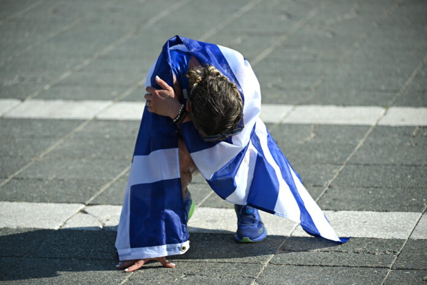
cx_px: 214
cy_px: 142
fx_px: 2372
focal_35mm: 200
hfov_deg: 10.3
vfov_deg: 6.9
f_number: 4
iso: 125
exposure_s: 1/500
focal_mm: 200
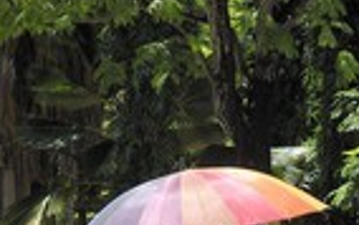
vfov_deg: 8.9
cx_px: 20
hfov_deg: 14.2
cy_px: 291
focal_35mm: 145
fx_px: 1420
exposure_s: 1/320
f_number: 7.1
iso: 200
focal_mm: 48
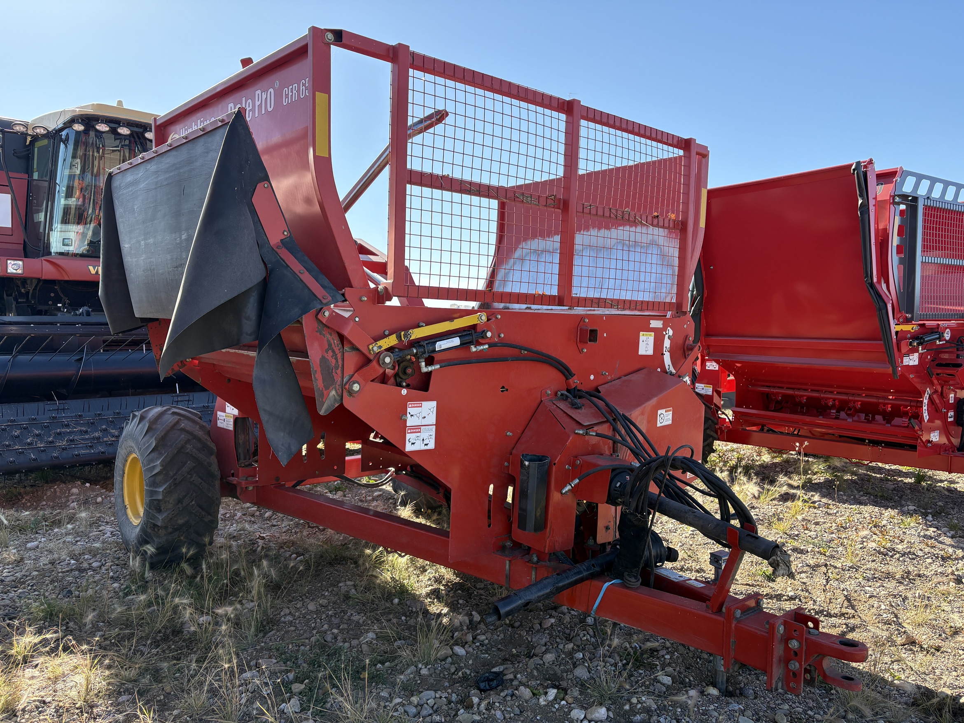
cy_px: 362
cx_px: 482
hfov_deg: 67.3
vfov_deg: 53.1
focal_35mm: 26
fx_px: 724
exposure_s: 1/1393
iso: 64
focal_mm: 5.96
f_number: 1.6
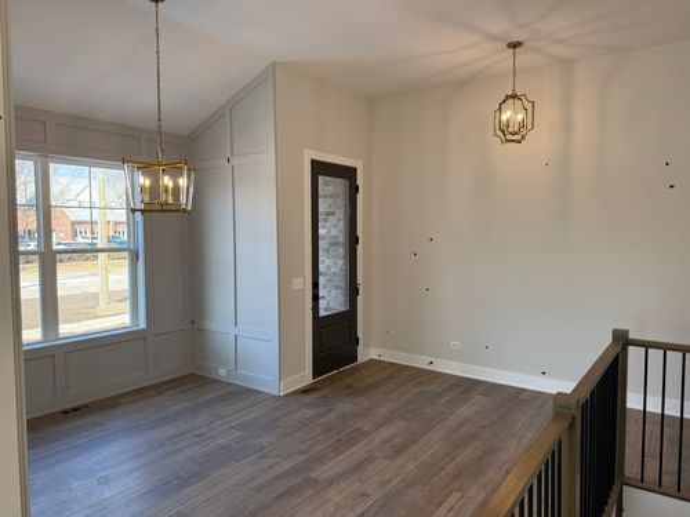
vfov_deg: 56.8
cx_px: 345
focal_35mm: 24
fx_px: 478
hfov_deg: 71.6
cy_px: 258
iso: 125
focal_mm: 6.76
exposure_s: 1/232
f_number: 1.78
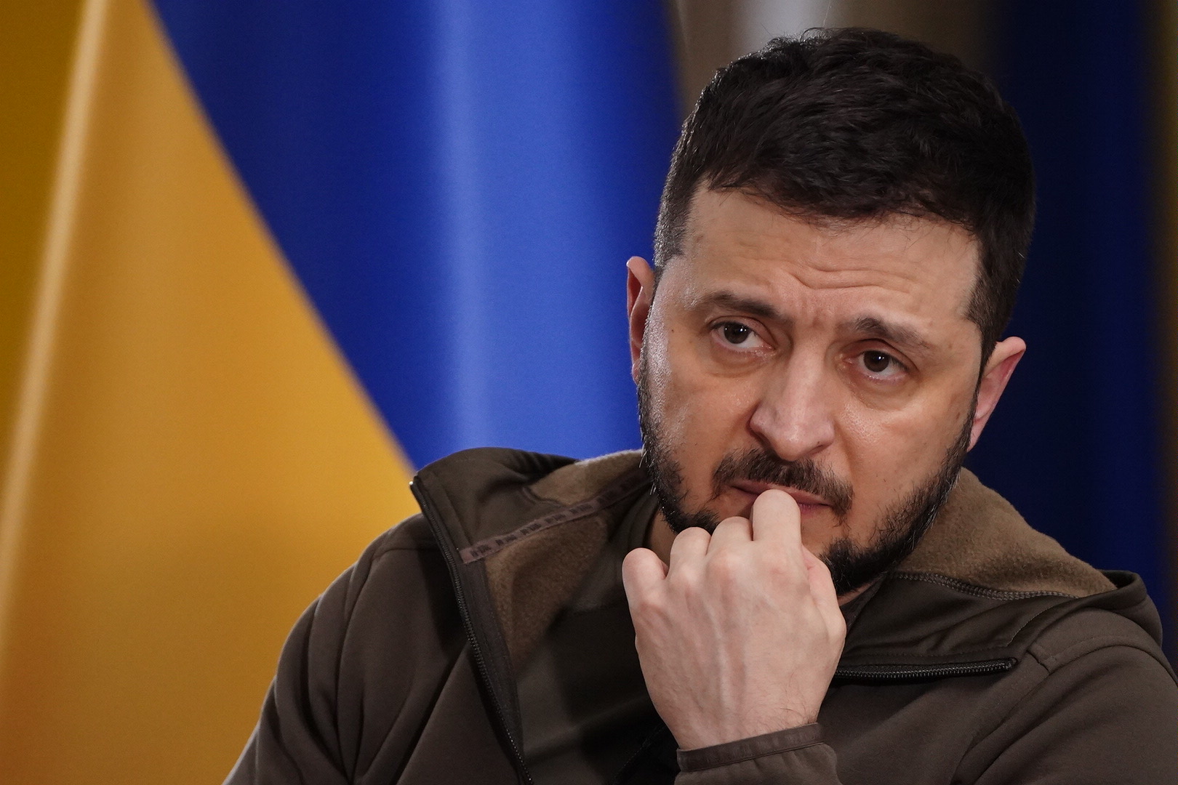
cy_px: 392
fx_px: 19632
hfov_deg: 3.4
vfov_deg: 2.3
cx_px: 589
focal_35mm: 600
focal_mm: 400
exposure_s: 1/640
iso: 5000
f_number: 5.6
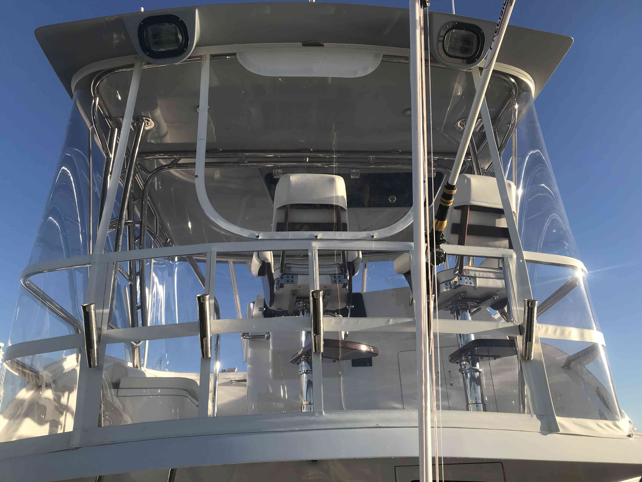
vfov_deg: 49.7
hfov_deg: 63.4
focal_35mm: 28
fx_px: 519
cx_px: 321
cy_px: 241
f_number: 1.8
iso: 20
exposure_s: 1/1597
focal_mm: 3.99
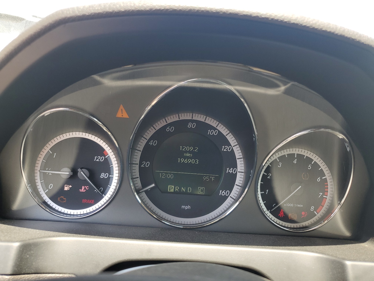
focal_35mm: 26
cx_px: 187
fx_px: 281
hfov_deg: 67.3
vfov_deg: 53.1
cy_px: 140
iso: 50
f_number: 1.5
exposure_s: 1/333
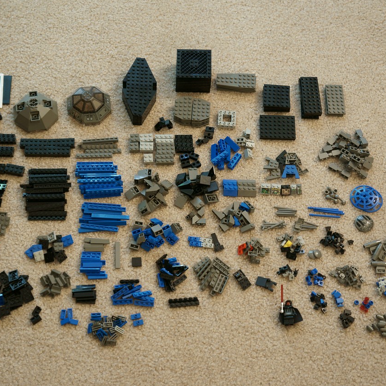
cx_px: 162
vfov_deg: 27.7
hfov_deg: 27.7
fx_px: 782
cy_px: 191
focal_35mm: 62
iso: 400
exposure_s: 1/10
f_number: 4
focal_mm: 32
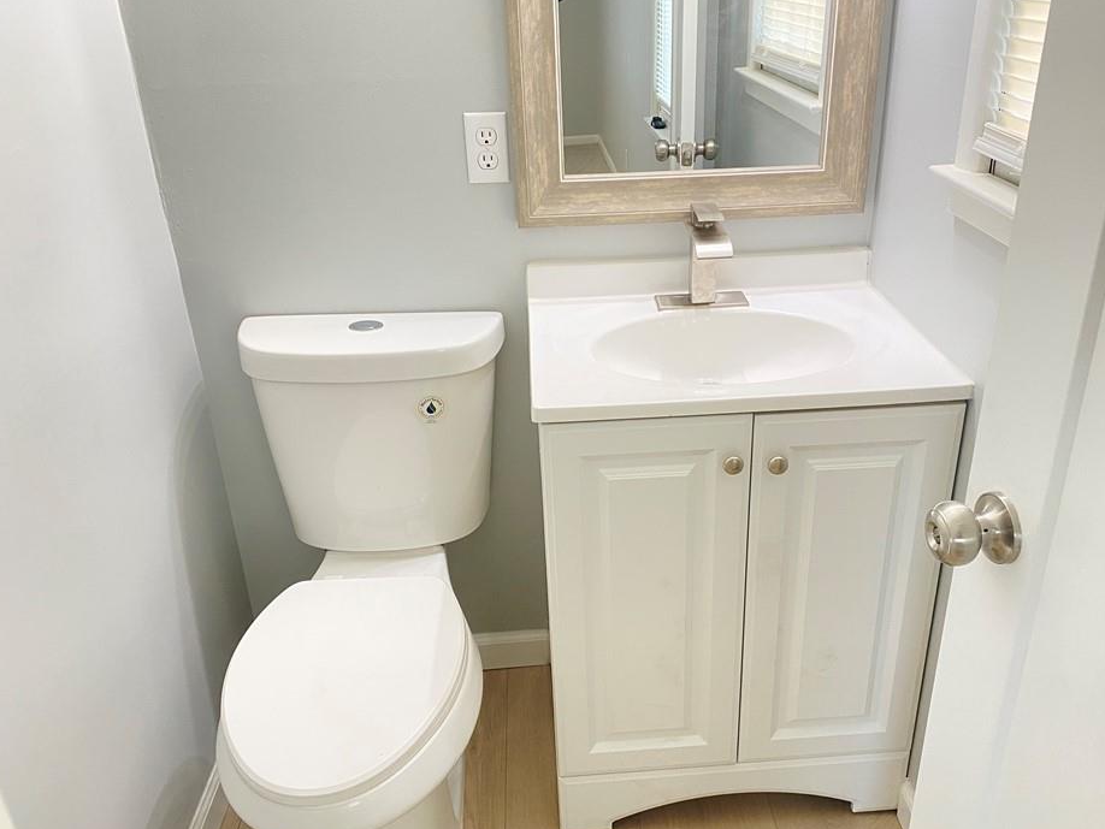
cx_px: 587
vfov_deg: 48.2
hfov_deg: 61.6
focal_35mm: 29
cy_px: 419
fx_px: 926
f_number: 1.8
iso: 160
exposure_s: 1/60
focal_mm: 4.25
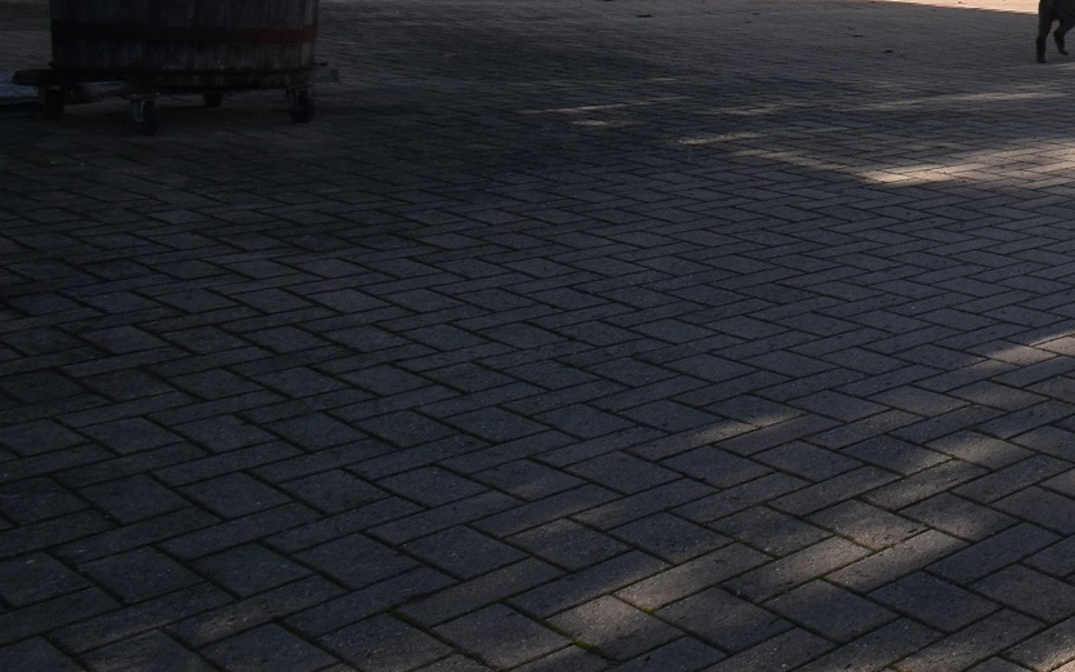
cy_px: -25
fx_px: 1611
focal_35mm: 55
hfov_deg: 24.6
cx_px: 1756
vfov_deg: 22.5
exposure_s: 1/400
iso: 200
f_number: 10
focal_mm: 10
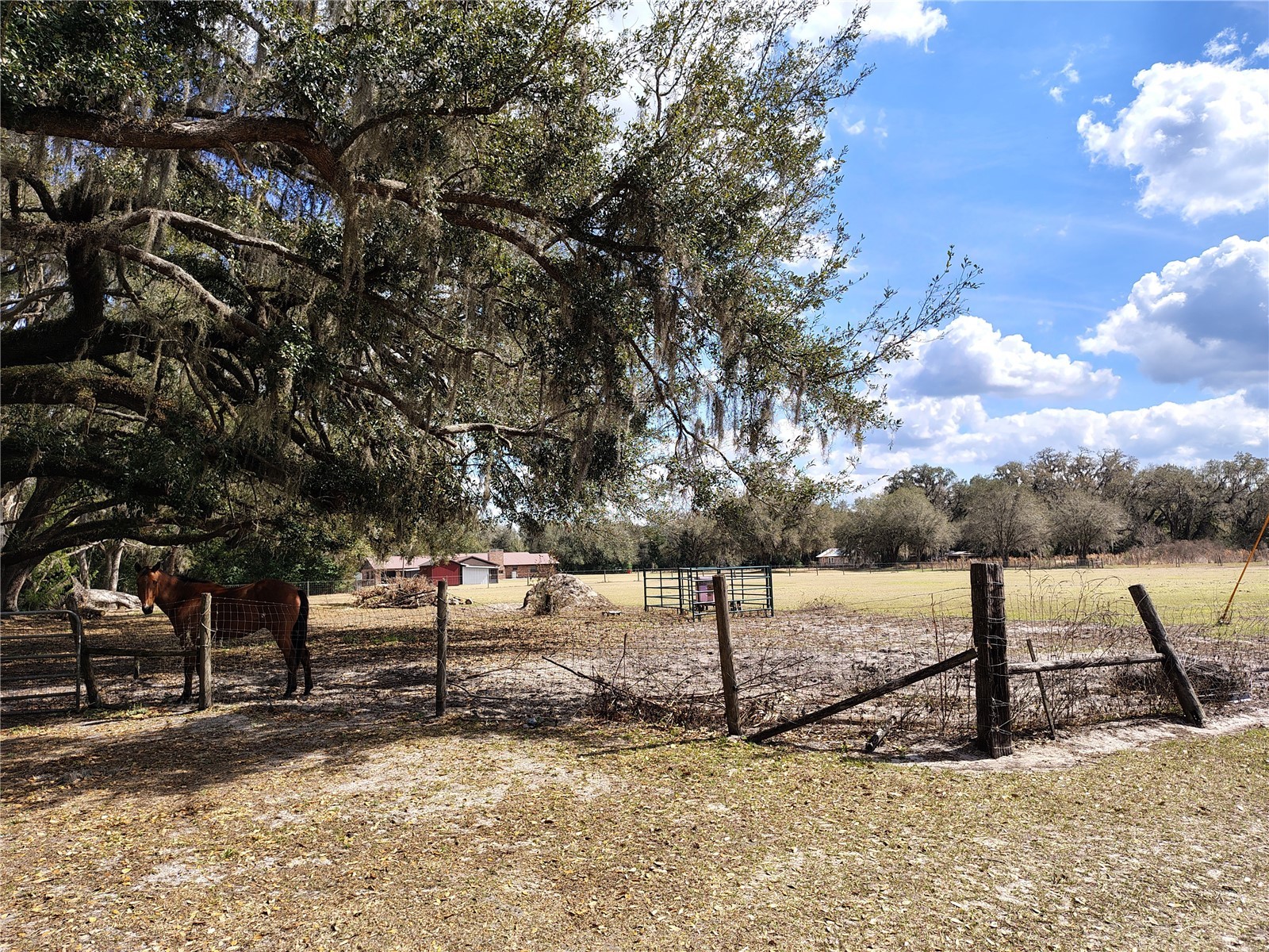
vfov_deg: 56.8
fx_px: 880
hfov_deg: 71.6
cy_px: 476
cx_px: 634
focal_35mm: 24
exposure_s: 1/1057
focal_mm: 5.56
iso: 100
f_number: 1.8
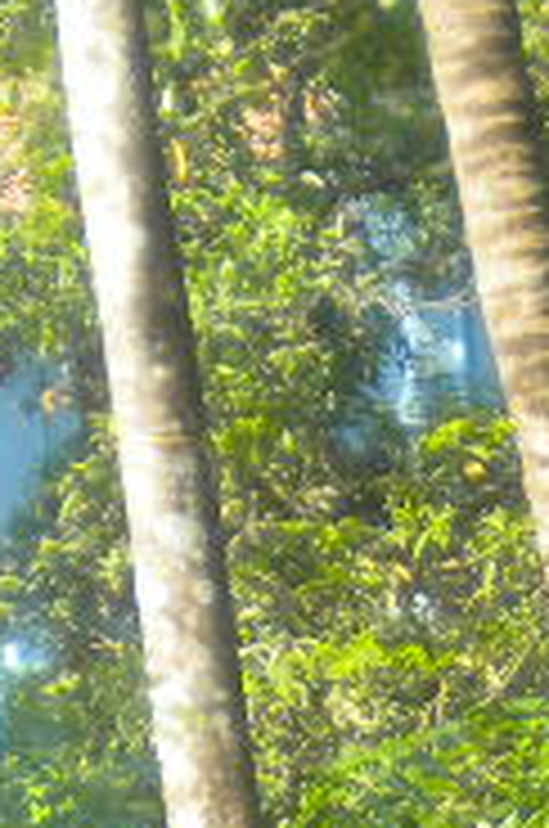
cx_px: 1026
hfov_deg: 6.6
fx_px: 4661
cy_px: 1508
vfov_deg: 9.6
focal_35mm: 203
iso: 113
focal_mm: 6.3
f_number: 3.1
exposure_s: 1/246
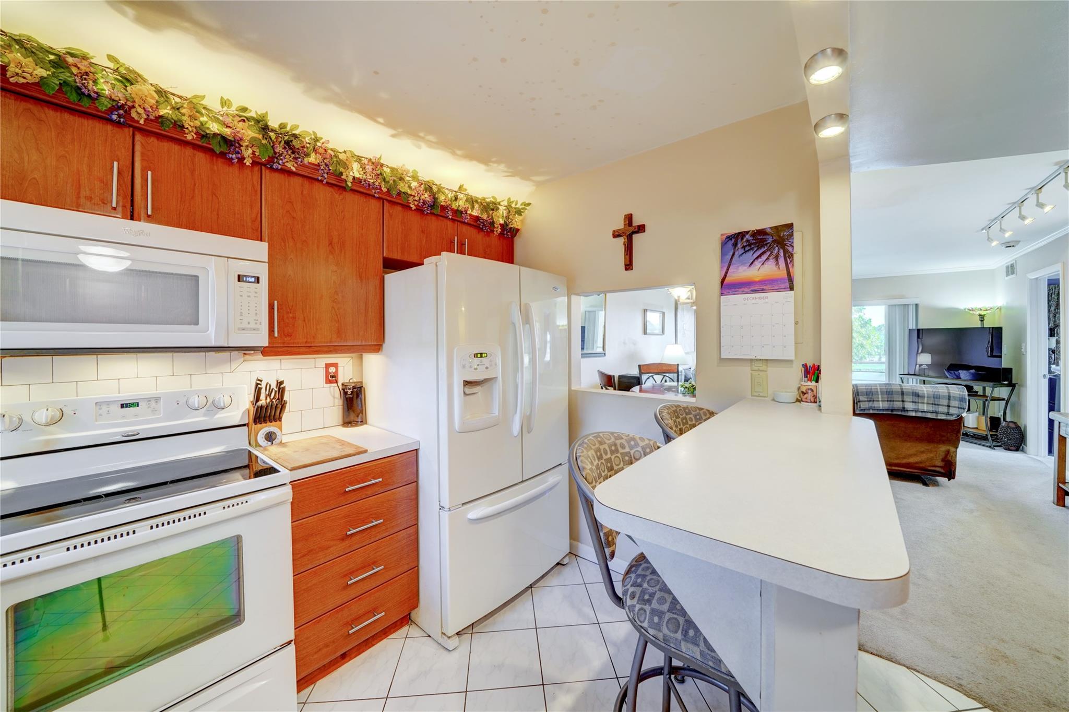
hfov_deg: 112.6
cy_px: 356
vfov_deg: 90.0
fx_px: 356
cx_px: 534
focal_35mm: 12
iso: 400
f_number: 8
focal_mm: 12
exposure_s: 1/6
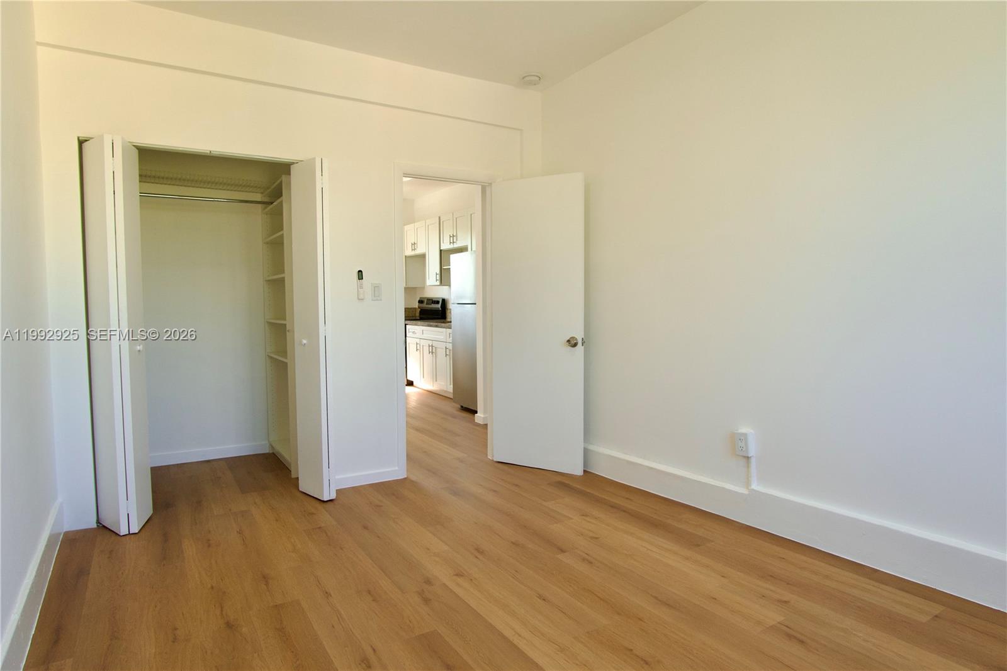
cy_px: 336
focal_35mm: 18
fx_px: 503
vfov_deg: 67.4
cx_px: 504
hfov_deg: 90.0
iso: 250
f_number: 4
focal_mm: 12
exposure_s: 1/160
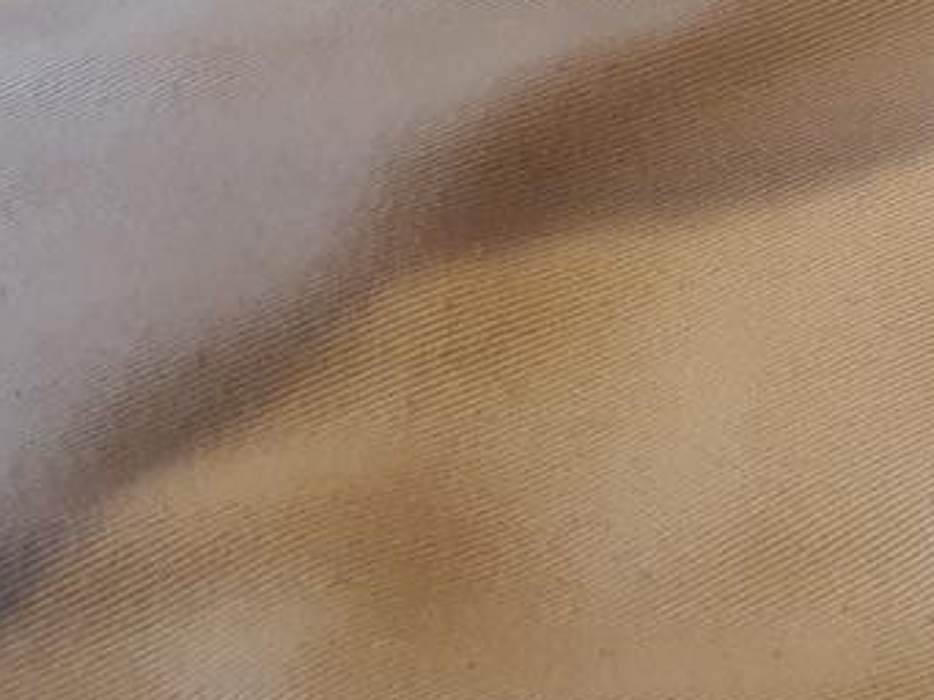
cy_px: -121
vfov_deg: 14.6
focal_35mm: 98
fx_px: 2644
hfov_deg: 17.3
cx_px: 1536
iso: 200
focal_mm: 4.3
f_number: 1.5
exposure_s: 1/40
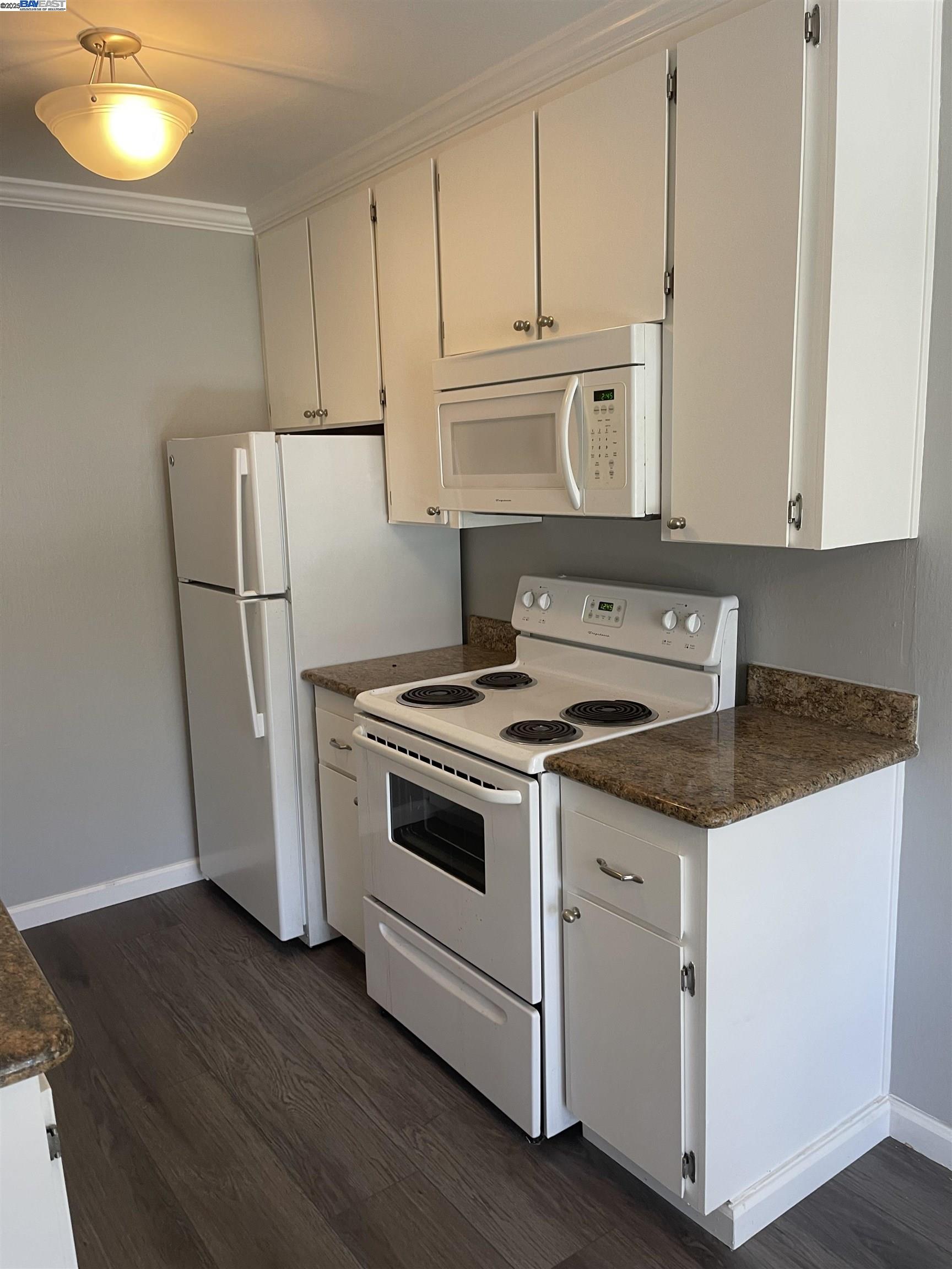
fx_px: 953
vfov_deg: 67.3
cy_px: 634
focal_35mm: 26
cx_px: 476
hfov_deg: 53.1
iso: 125
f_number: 1.6
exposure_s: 1/60
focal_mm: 5.1
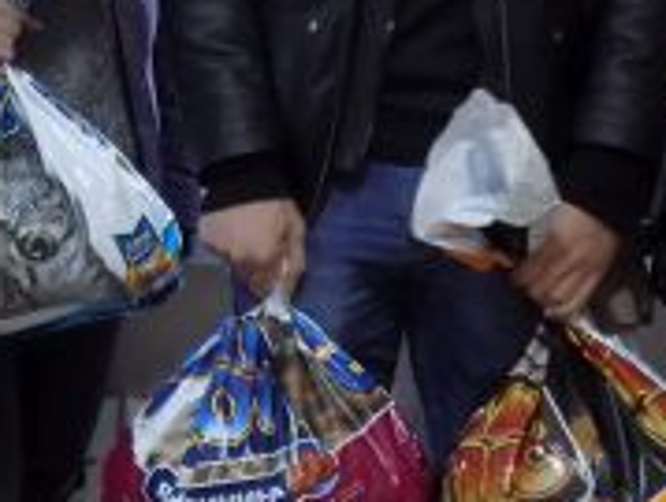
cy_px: -26
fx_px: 2063
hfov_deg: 18.2
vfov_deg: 13.6
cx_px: 127
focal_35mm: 107
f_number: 3.3
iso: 400
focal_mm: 5.3
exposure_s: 1/15
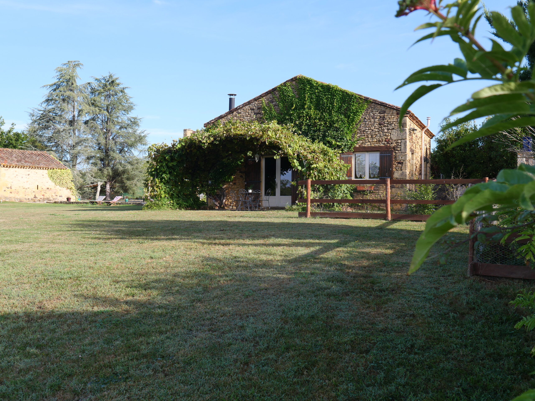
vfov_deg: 44.2
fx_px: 495
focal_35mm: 32
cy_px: 200
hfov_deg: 56.8
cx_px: 268
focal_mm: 16
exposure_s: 1/250
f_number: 6.3
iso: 200
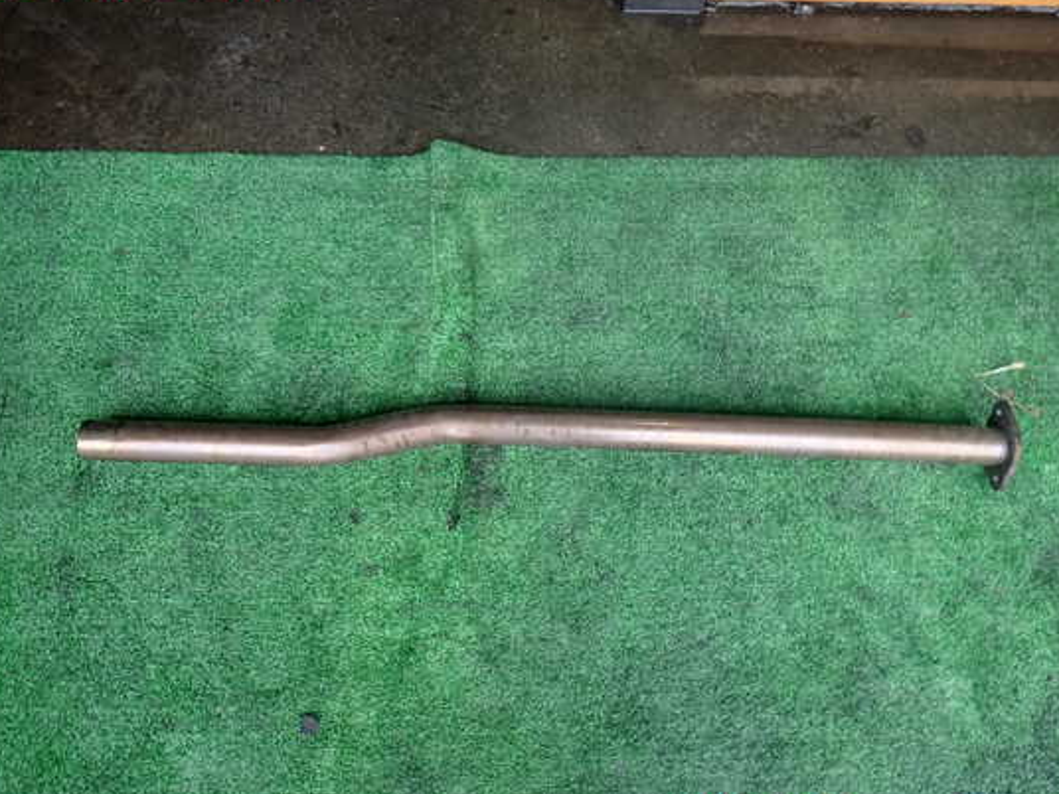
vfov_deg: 49.7
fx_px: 857
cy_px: 399
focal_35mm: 28
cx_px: 533
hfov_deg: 63.4
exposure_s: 1/125
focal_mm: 4.5
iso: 100
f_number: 2
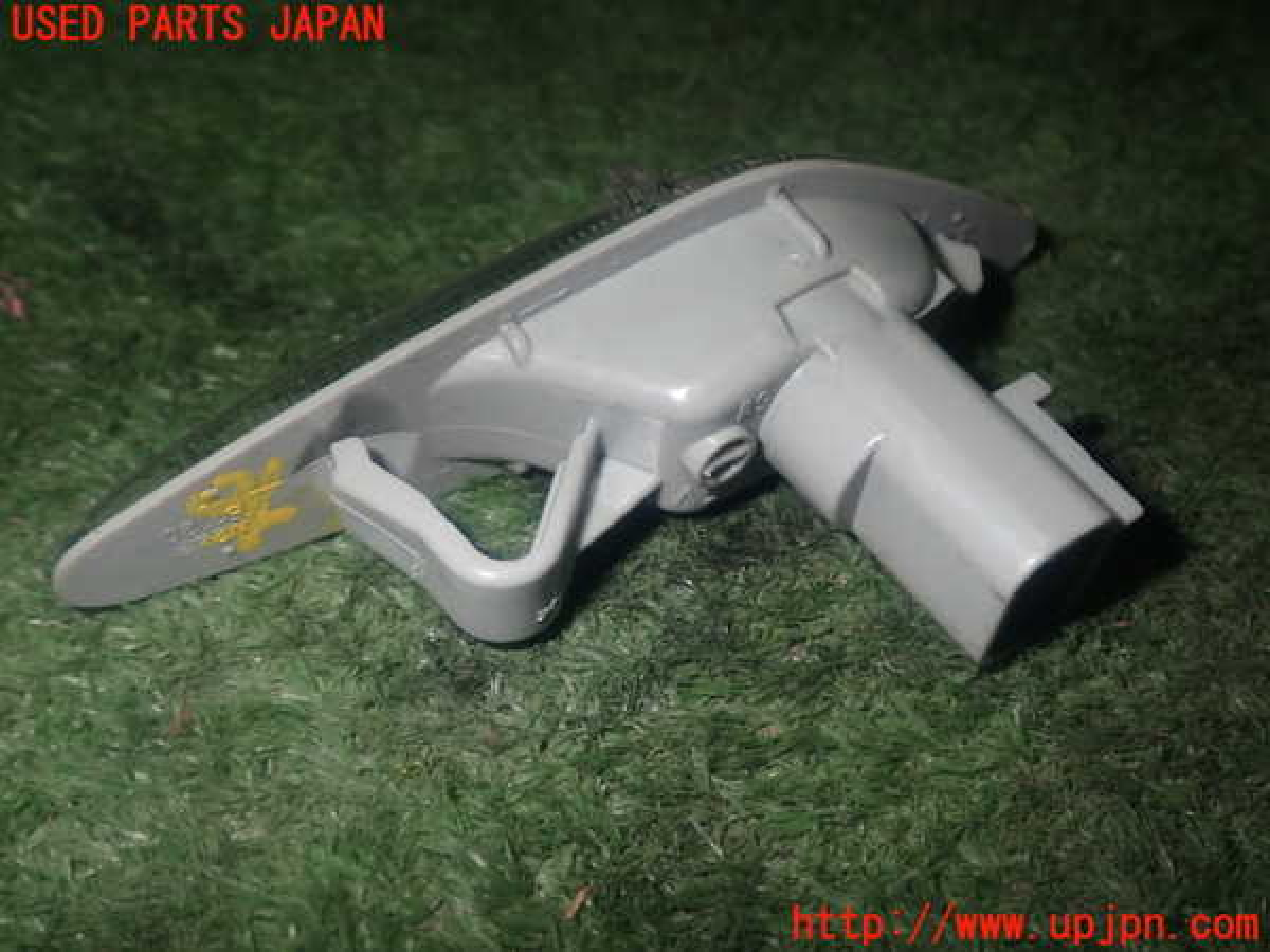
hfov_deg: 49.0
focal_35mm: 38
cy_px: 476
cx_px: 635
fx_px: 1394
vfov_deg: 37.7
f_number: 8
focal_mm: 6.83
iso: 200
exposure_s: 1/40
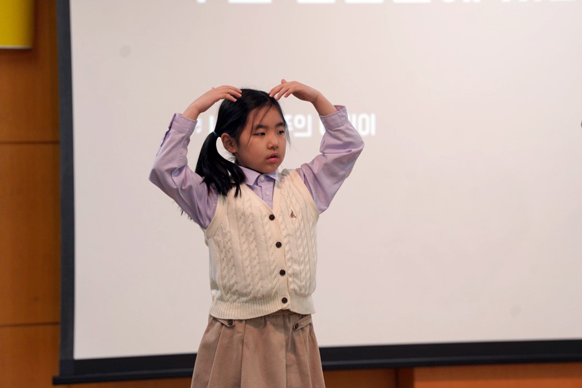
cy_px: 194
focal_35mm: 200
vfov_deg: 6.9
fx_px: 3233
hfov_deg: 10.3
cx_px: 291
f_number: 4
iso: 1250
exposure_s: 1/250
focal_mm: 200
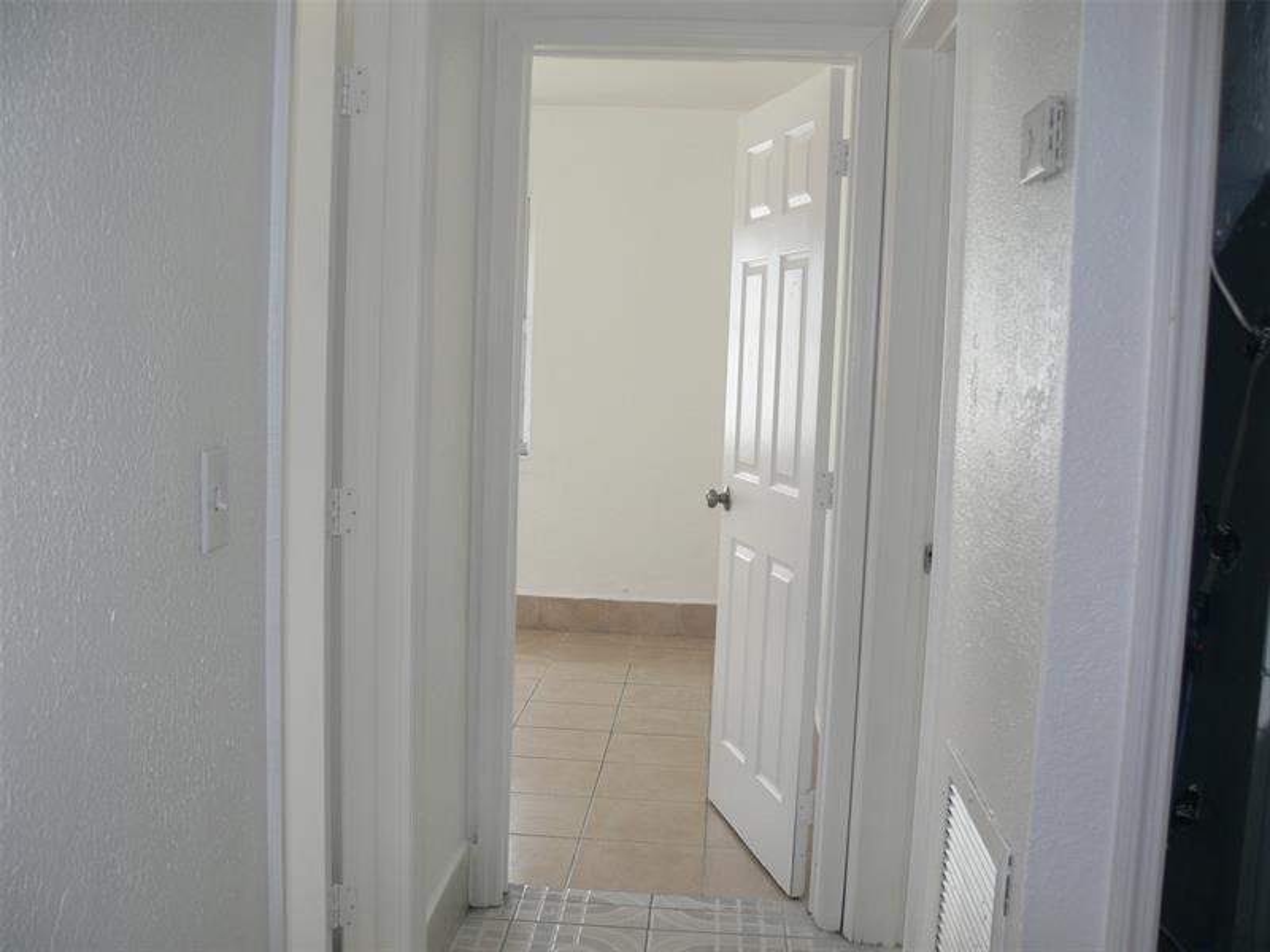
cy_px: 476
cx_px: 635
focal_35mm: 35
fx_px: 1284
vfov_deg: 40.7
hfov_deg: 52.6
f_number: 2.8
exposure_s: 1/50
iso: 80
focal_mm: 7.4
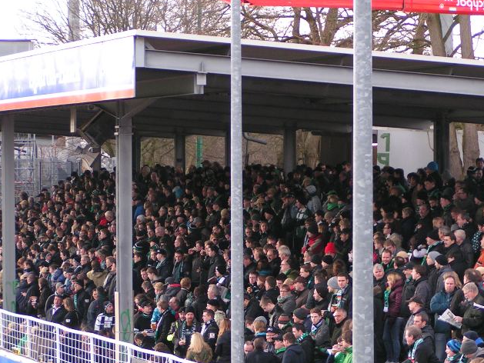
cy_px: 219
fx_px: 2224
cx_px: 266
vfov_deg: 9.3
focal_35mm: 159
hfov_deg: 12.4
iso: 80
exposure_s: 1/125
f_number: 3.5
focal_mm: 19.1
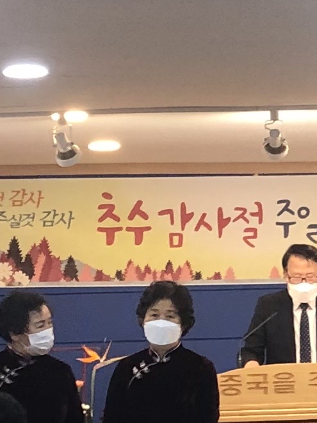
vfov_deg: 11.5
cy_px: 301
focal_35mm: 171
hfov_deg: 8.6
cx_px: 410
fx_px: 2088
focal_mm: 3.99
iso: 40
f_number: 1.8
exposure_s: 1/15
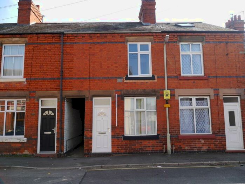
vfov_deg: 49.8
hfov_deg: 63.4
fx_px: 198
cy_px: 92
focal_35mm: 28
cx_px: 122
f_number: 5.6
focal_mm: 14
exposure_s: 1/250
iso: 160
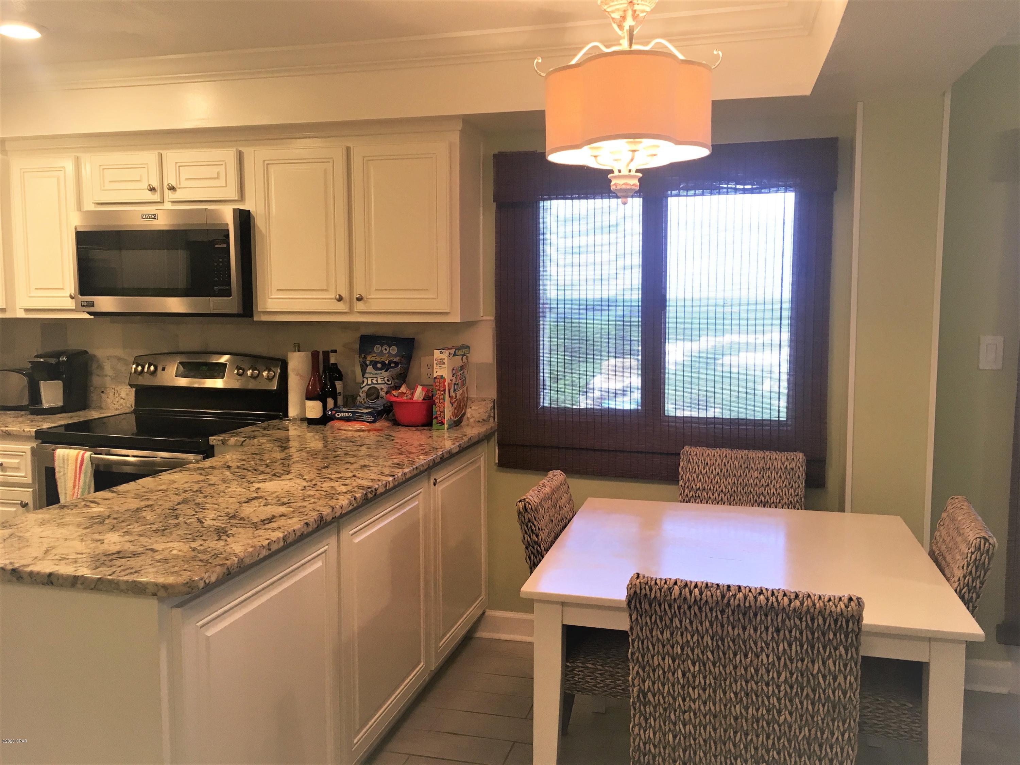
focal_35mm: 29
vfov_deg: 48.2
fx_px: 855
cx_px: 510
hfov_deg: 61.7
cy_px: 382
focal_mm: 4.15
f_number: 2.2
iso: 25
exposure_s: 1/30
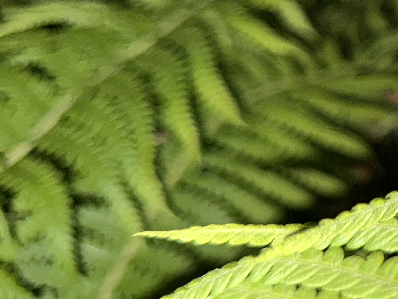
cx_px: 606
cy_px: -13
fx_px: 954
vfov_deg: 17.3
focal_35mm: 83
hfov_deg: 20.1
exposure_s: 1/4
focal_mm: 6.86
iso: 50
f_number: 1.78
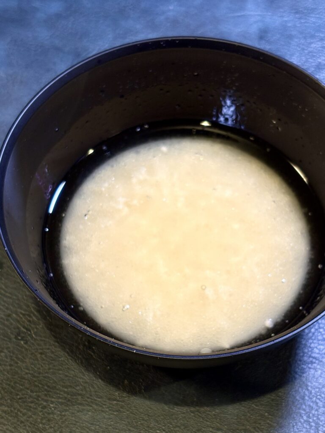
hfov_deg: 28.0
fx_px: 651
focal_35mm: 52
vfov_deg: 36.8
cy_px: 216
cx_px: 162
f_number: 1.6
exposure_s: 1/60
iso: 40
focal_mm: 5.96
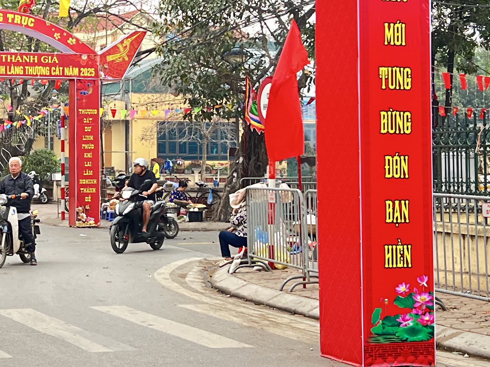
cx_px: 116
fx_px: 1246
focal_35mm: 88
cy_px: 108
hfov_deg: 22.0
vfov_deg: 16.7
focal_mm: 5.7
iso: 125
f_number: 1.5
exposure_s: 1/121
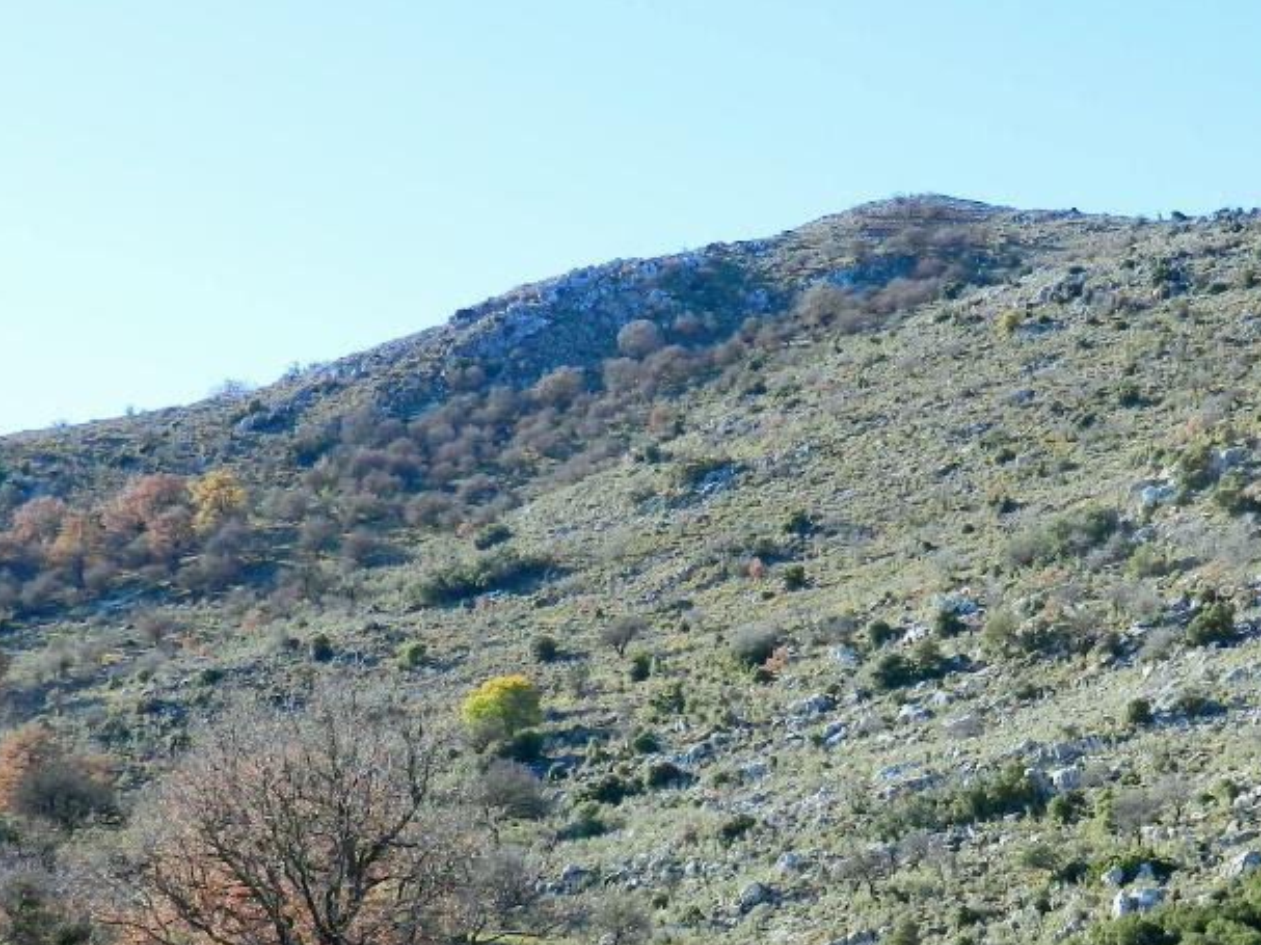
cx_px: 1046
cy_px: 784
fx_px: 2367
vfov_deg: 22.2
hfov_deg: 29.0
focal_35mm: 65
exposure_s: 1/320
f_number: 3.2
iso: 80
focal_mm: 5.6
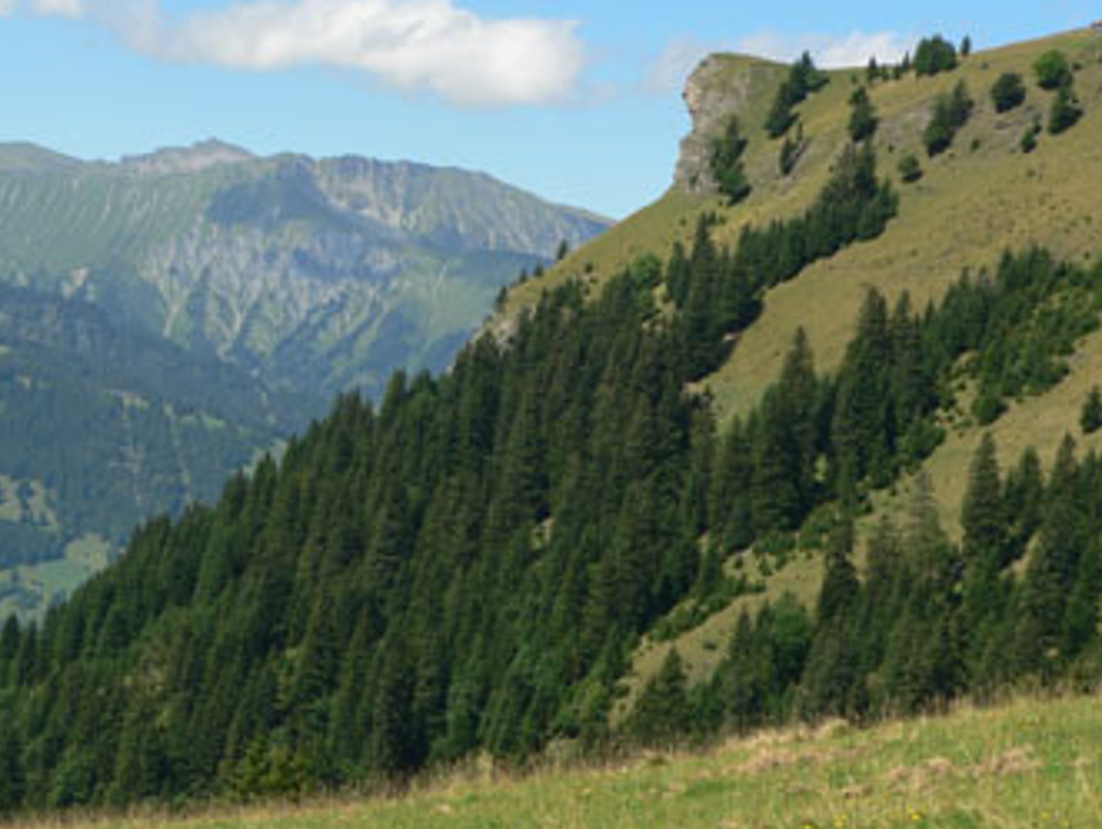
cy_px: 316
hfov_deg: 22.4
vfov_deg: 17.0
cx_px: 433
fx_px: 2773
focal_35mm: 87
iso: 80
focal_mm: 10.7
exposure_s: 1/500
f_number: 4
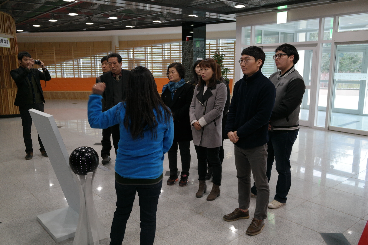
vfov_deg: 43.6
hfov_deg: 61.9
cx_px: 184
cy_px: 122
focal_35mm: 30
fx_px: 307
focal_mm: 20
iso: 400
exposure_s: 1/40
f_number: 3.5
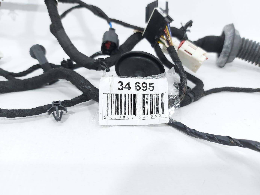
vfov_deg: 56.8
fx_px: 180
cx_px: 130
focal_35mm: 24
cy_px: 98
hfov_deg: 71.6
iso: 80
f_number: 1.8
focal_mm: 5.23
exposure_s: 1/50
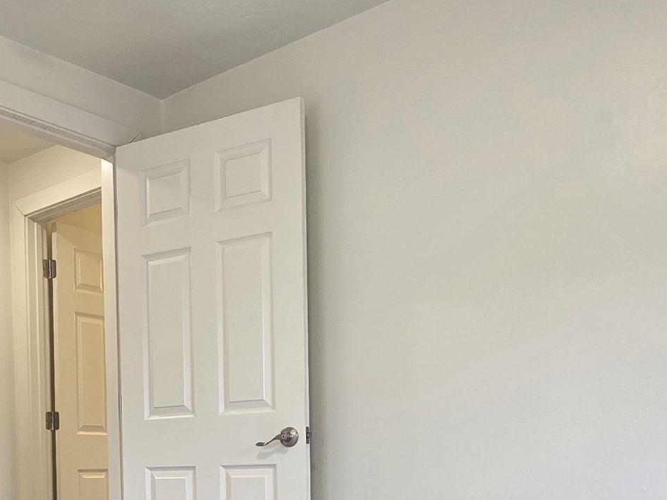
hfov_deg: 43.5
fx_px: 809
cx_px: 175
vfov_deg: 31.4
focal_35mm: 42
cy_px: 518
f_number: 1.9
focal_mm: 2.2
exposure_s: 1/120
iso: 125
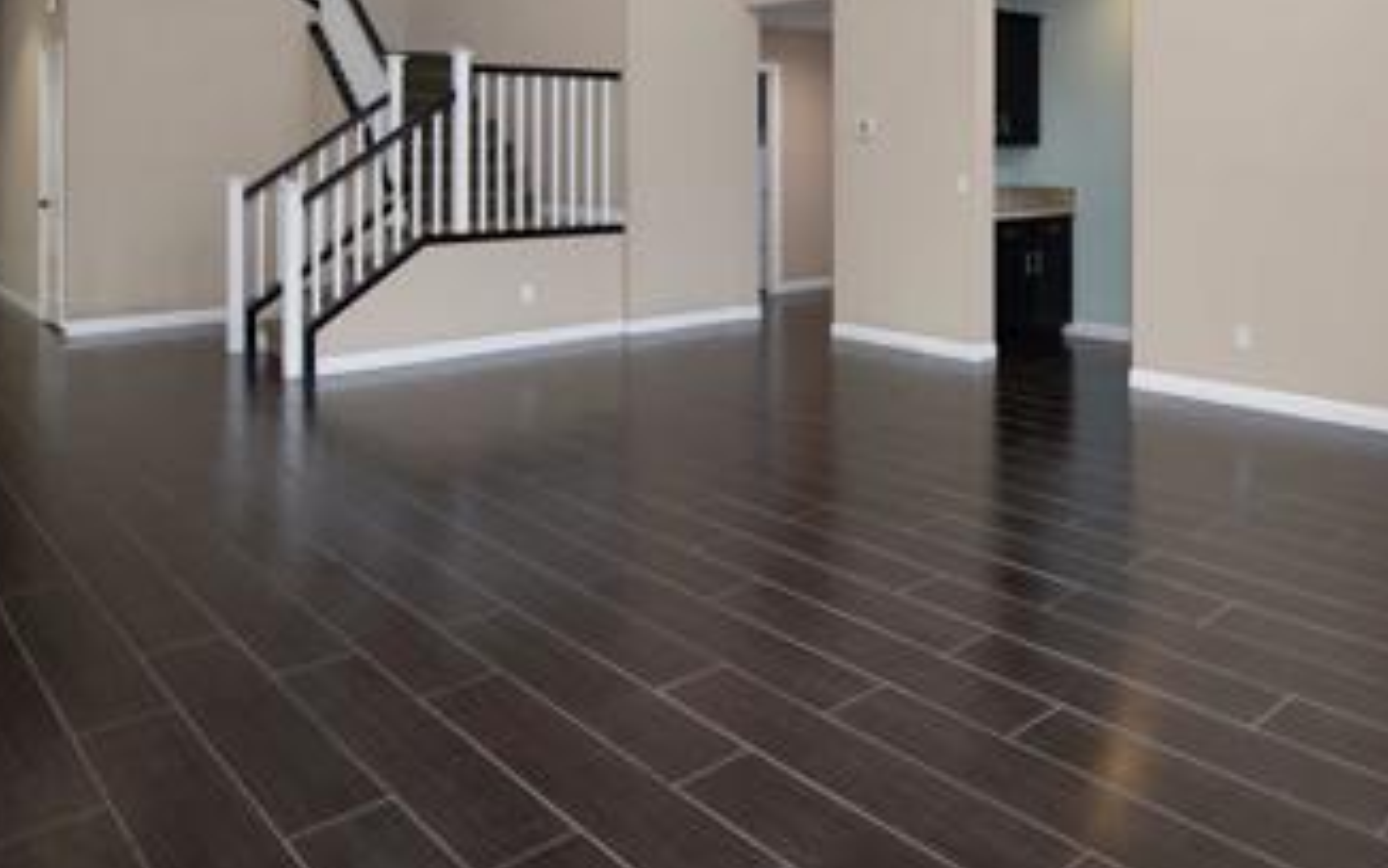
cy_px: 143
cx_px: 1026
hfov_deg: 59.8
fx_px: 1135
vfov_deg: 39.8
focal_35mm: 30
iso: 320
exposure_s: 1/50
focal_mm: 15
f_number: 7.1
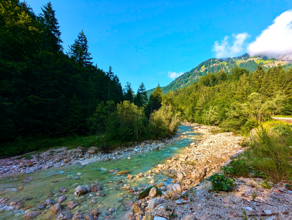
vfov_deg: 78.2
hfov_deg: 94.4
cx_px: 146
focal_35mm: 16
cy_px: 110
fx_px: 135
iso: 51
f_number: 2.2
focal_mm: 2.35
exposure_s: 1/877
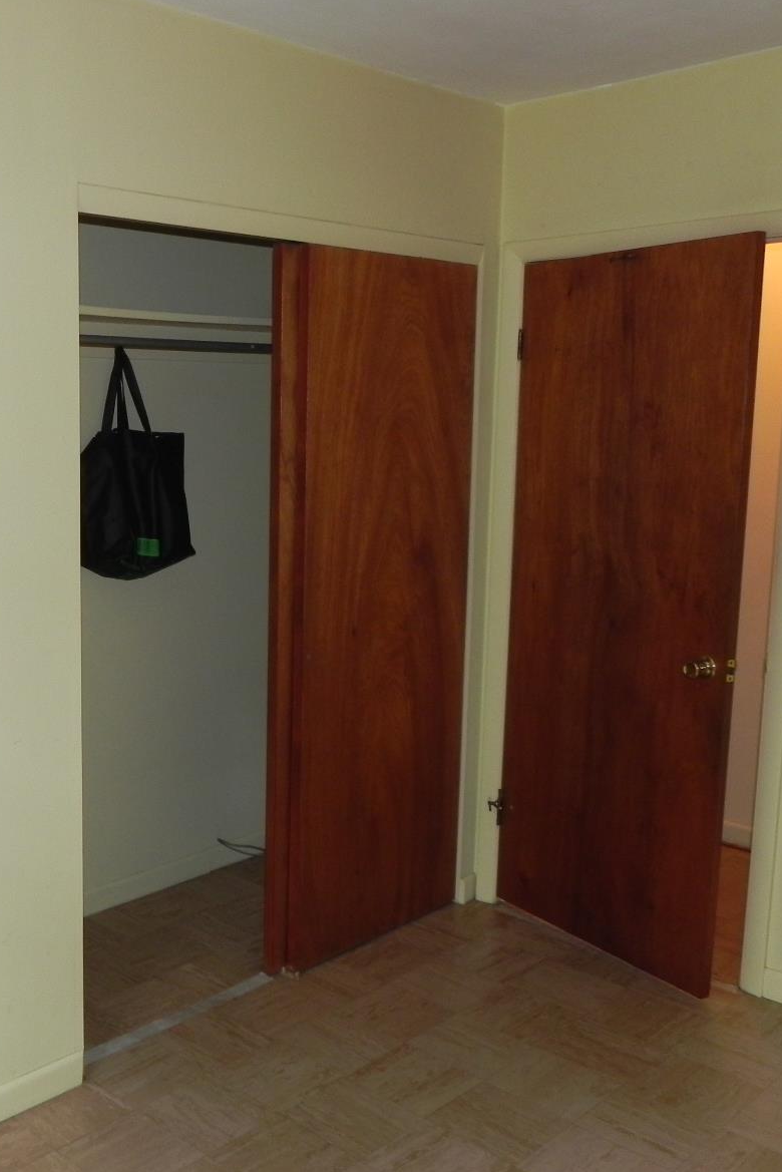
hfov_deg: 34.9
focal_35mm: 37
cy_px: 597
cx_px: 162
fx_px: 1205
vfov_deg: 51.9
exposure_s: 1/30
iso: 200
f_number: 2.8
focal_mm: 4.6
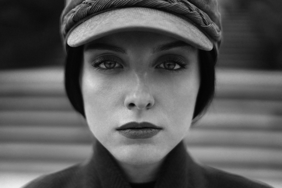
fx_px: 392
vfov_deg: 27.0
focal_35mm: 50
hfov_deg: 39.6
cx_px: 141
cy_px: 94
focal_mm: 50
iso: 400
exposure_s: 1/3200
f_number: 1.8
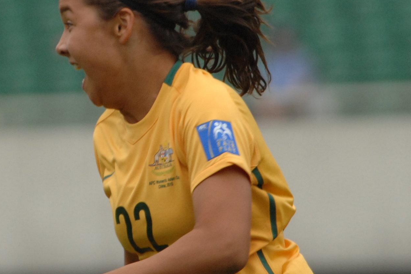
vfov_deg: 1.4
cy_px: 181
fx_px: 10832
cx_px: 51
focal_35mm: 949
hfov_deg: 2.2
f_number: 4
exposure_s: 1/750
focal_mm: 240
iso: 400
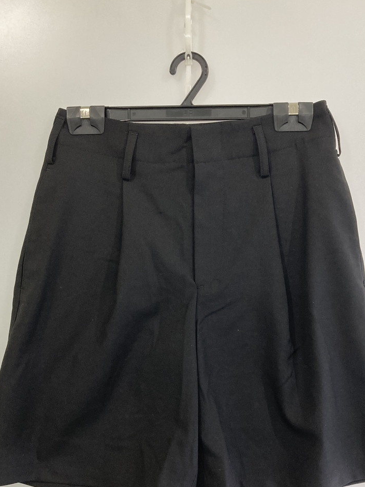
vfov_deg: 51.1
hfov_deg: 39.6
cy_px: 285
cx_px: 191
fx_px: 506
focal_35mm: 36
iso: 125
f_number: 1.8
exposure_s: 1/50
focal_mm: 3.99
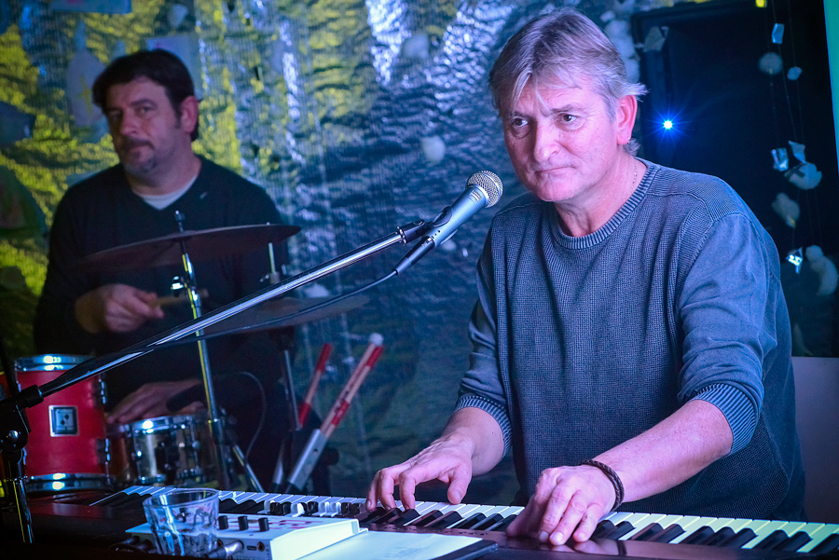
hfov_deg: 23.9
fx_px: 1982
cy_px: 280
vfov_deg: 16.1
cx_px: 420
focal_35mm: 85
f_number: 6.3
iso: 6400
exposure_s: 1/125
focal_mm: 85
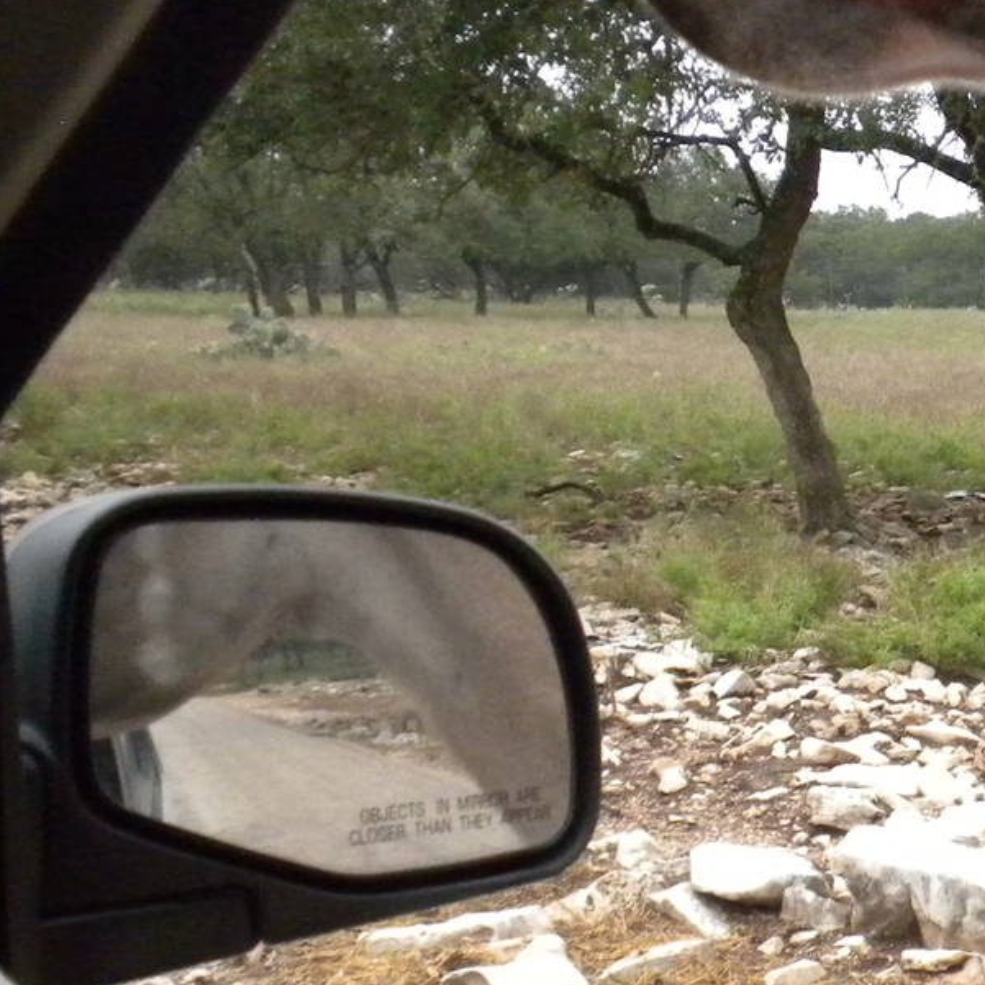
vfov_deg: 19.9
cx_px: 1162
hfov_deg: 18.9
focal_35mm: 87
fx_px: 2801
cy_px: 675
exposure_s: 1/530
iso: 400
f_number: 3.5
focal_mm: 6.6
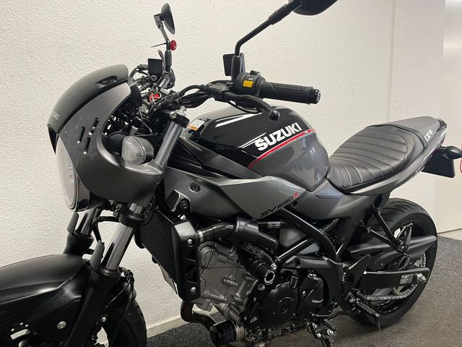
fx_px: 347
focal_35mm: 26
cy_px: 174
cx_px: 231
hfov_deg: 67.3
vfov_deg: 53.1
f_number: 1.6
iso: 100
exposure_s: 1/50
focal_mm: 5.1
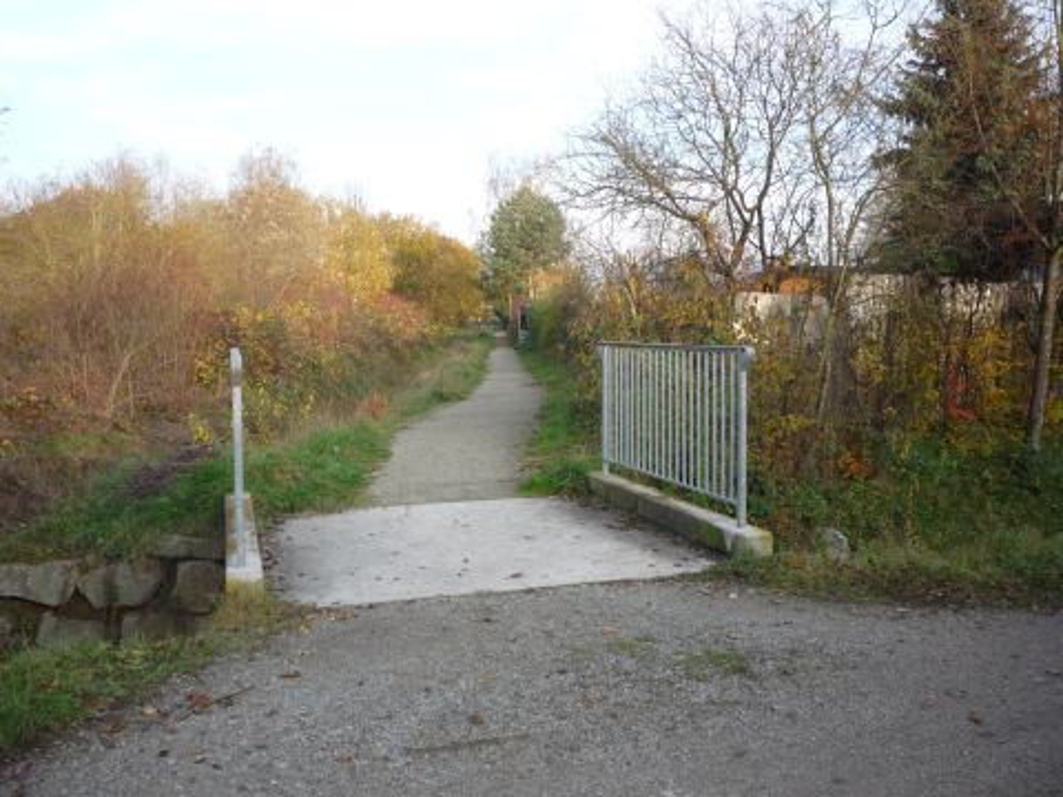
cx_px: 532
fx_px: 983
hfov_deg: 56.8
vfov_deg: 44.2
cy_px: 398
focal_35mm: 32
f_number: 4
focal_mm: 5.2
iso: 100
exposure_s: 1/100
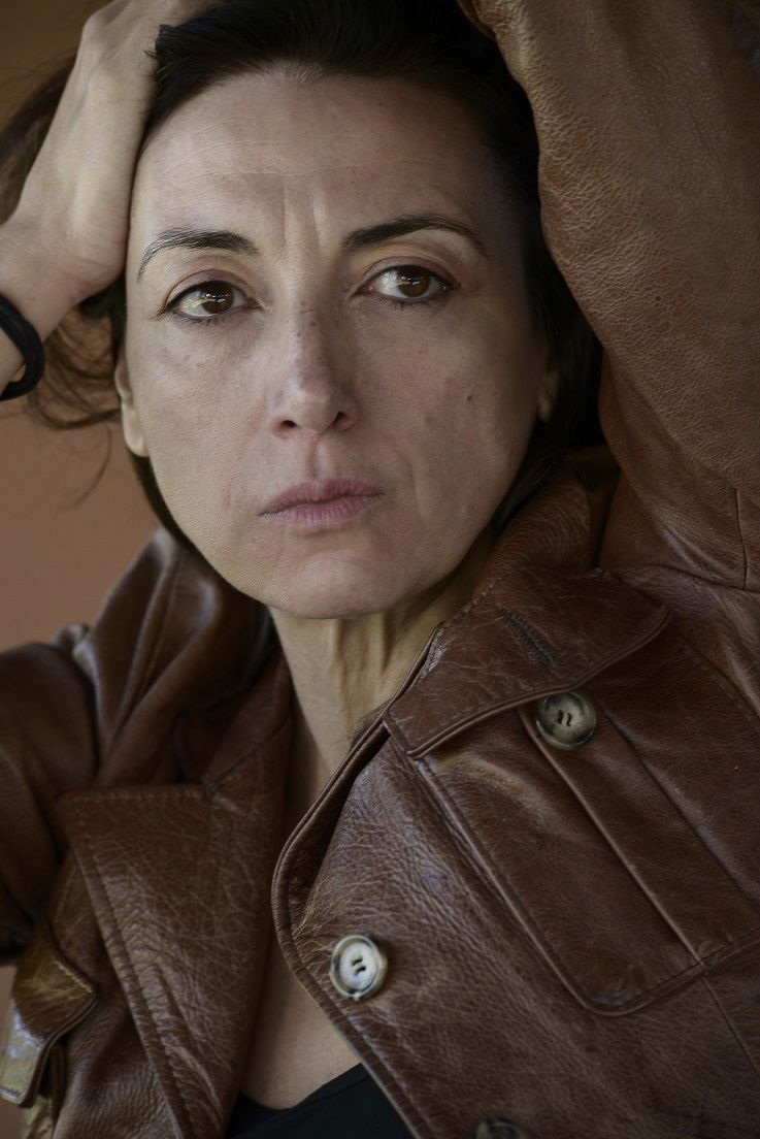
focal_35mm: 200
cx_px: 380
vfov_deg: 10.3
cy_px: 570
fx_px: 6327
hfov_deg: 6.9
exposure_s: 1/125
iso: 500
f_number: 6.3
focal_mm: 200
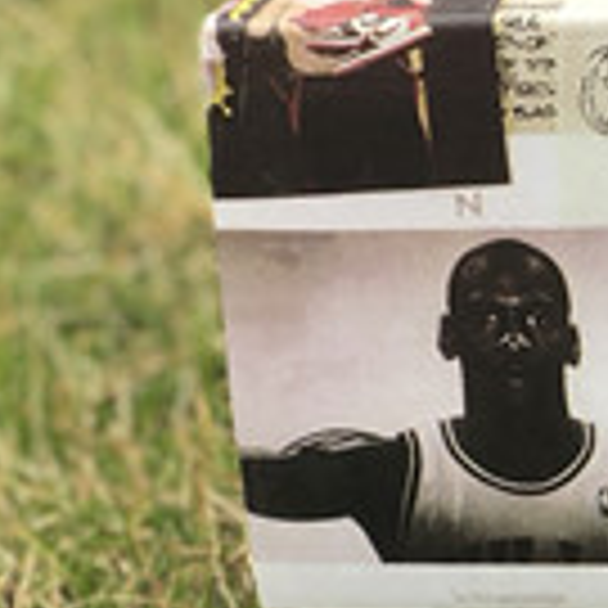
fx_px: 5008
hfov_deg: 6.7
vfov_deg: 6.8
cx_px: 1360
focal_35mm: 252
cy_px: -520
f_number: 2.4
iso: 16
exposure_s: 1/101
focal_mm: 6
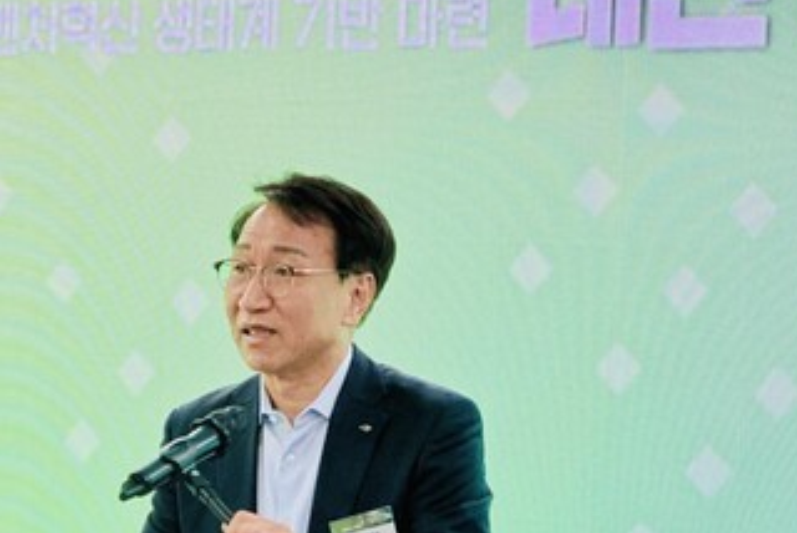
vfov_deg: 9.2
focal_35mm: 150
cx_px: 304
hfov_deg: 13.7
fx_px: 3324
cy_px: 379
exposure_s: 1/120
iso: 125
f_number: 2.8
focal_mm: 9
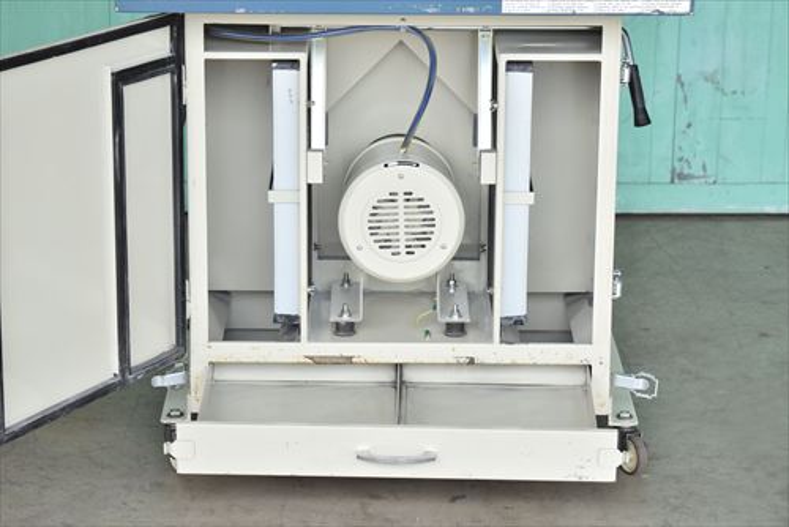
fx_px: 2302
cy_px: 264
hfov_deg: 19.4
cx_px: 394
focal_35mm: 105
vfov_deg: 13.1
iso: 1250
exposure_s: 1/1250
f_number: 6.3
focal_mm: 70
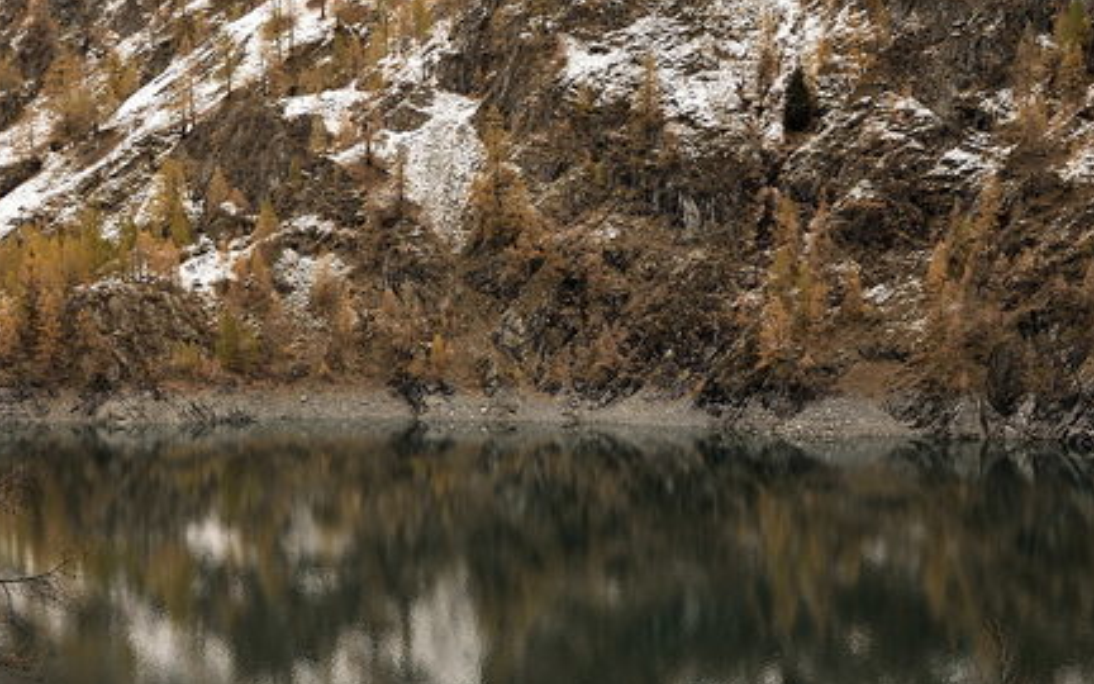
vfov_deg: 19.1
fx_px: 2027
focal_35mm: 68
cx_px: 565
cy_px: 433
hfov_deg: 30.2
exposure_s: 1/100
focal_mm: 32
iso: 400
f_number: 8
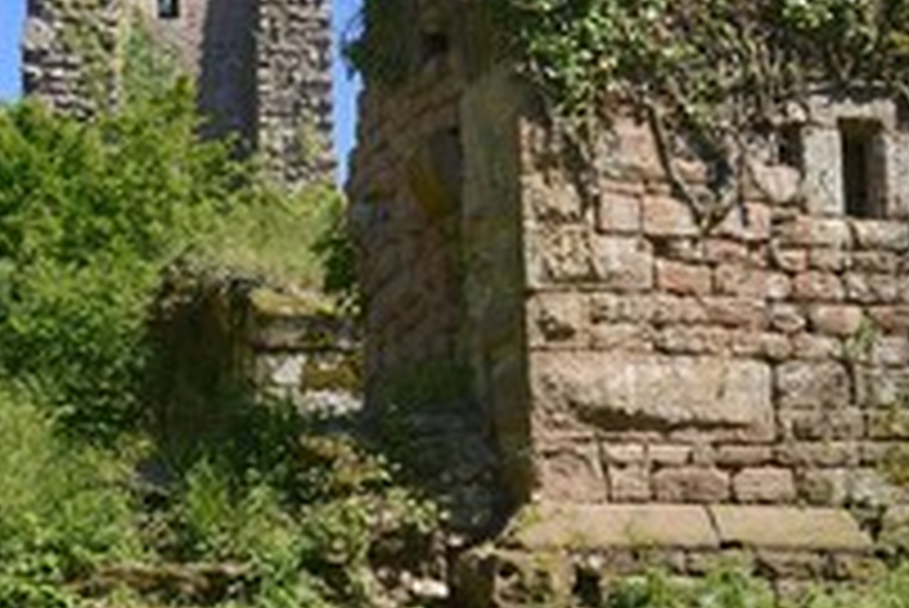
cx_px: 324
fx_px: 1996
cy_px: 126
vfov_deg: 17.2
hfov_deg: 25.6
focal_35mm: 79
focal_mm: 38
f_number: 11
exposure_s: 1/160
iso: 160
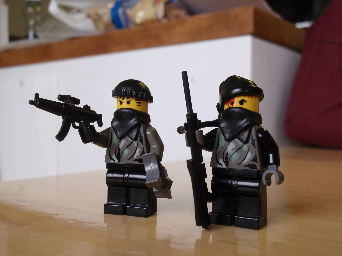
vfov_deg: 36.0
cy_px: 128
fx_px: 395
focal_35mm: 40
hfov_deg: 46.8
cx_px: 171
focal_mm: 7.25
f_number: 3.9
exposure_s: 1/40
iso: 125
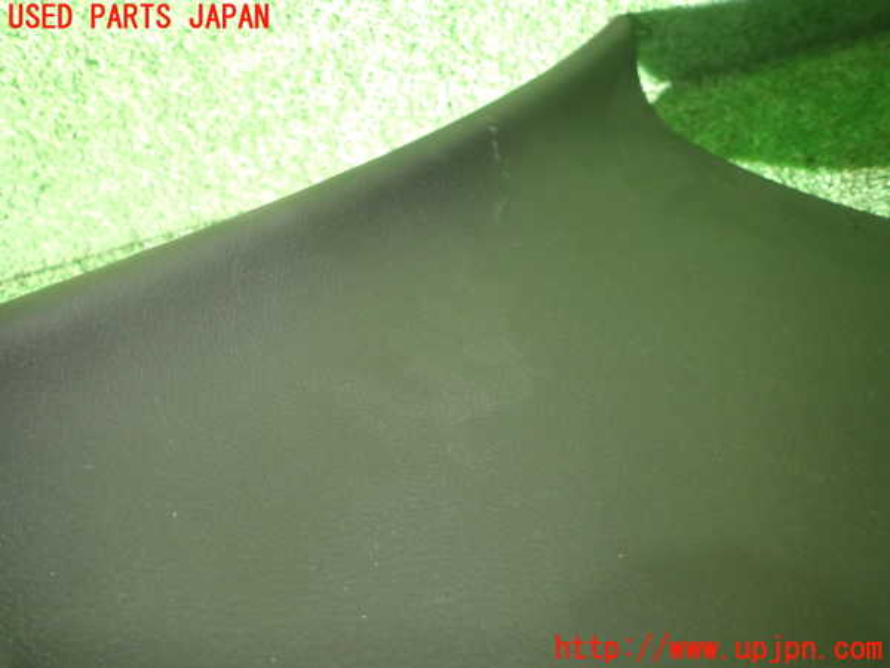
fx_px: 643
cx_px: 445
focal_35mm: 25
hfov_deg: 69.4
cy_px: 334
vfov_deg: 54.9
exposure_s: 1/30
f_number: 2
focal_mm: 4.5
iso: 320
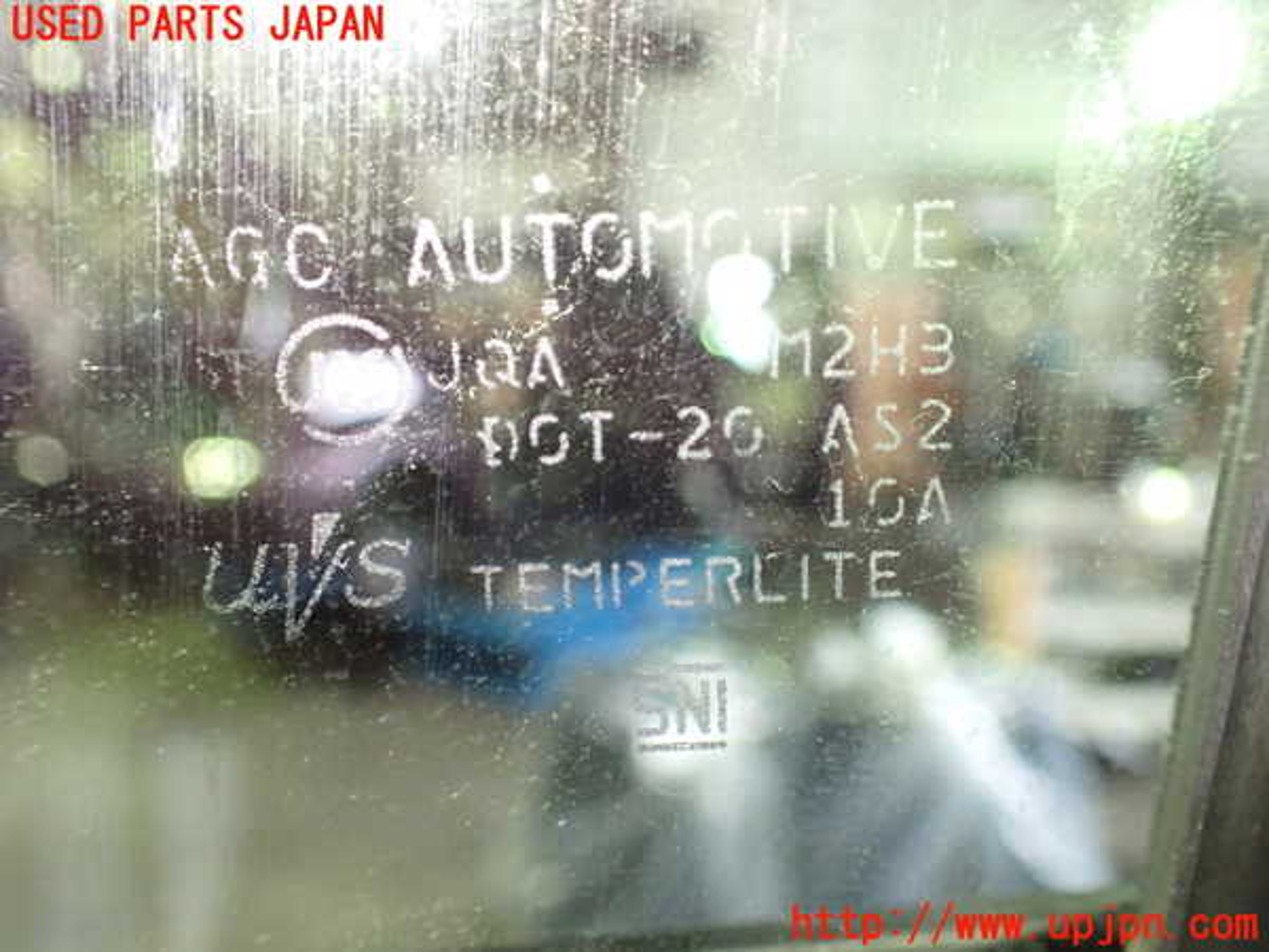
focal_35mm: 30
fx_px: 1100
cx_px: 634
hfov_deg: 60.0
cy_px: 476
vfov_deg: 46.8
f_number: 2.3
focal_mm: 5.4
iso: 800
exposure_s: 1/40
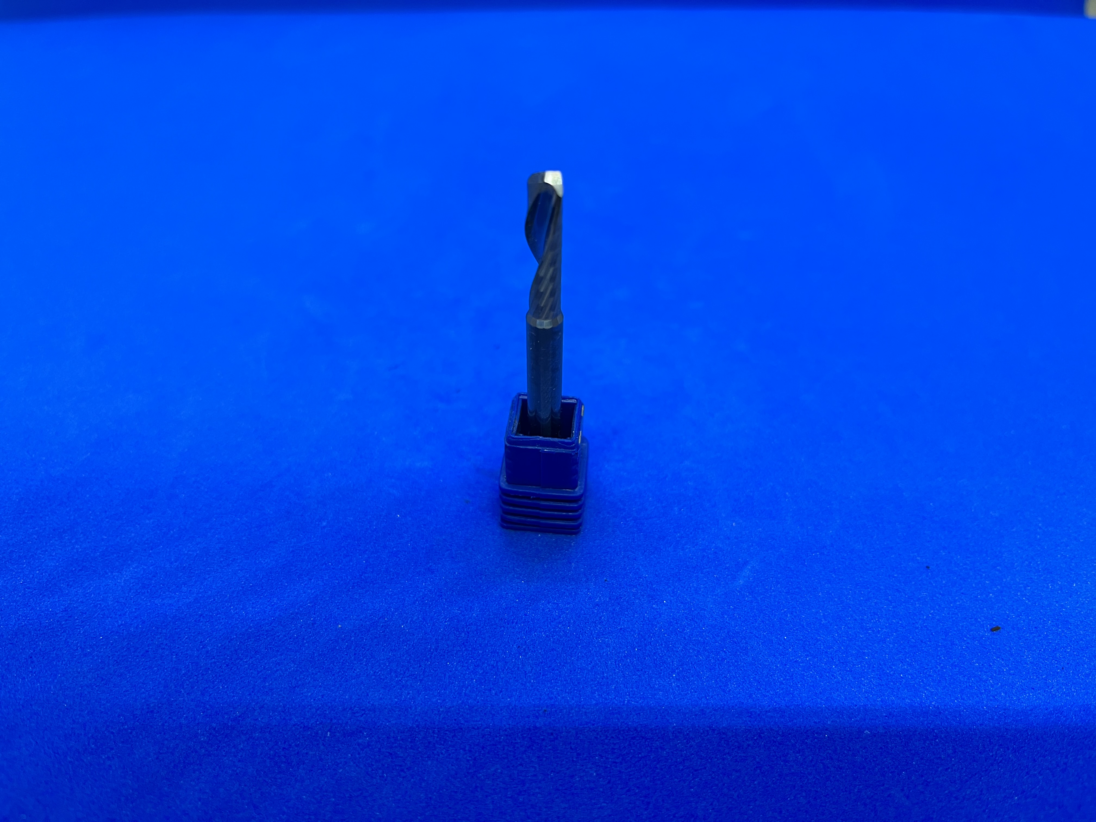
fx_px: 823
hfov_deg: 67.3
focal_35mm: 26
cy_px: 411
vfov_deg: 53.1
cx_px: 548
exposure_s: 1/50
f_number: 1.6
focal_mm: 5.1
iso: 100
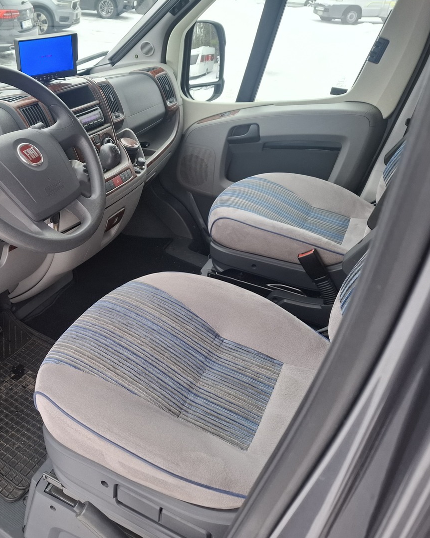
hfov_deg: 46.5
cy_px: 269
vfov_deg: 58.8
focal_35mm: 30
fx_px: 477
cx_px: 100
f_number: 1.8
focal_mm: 5.54
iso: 200
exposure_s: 1/100
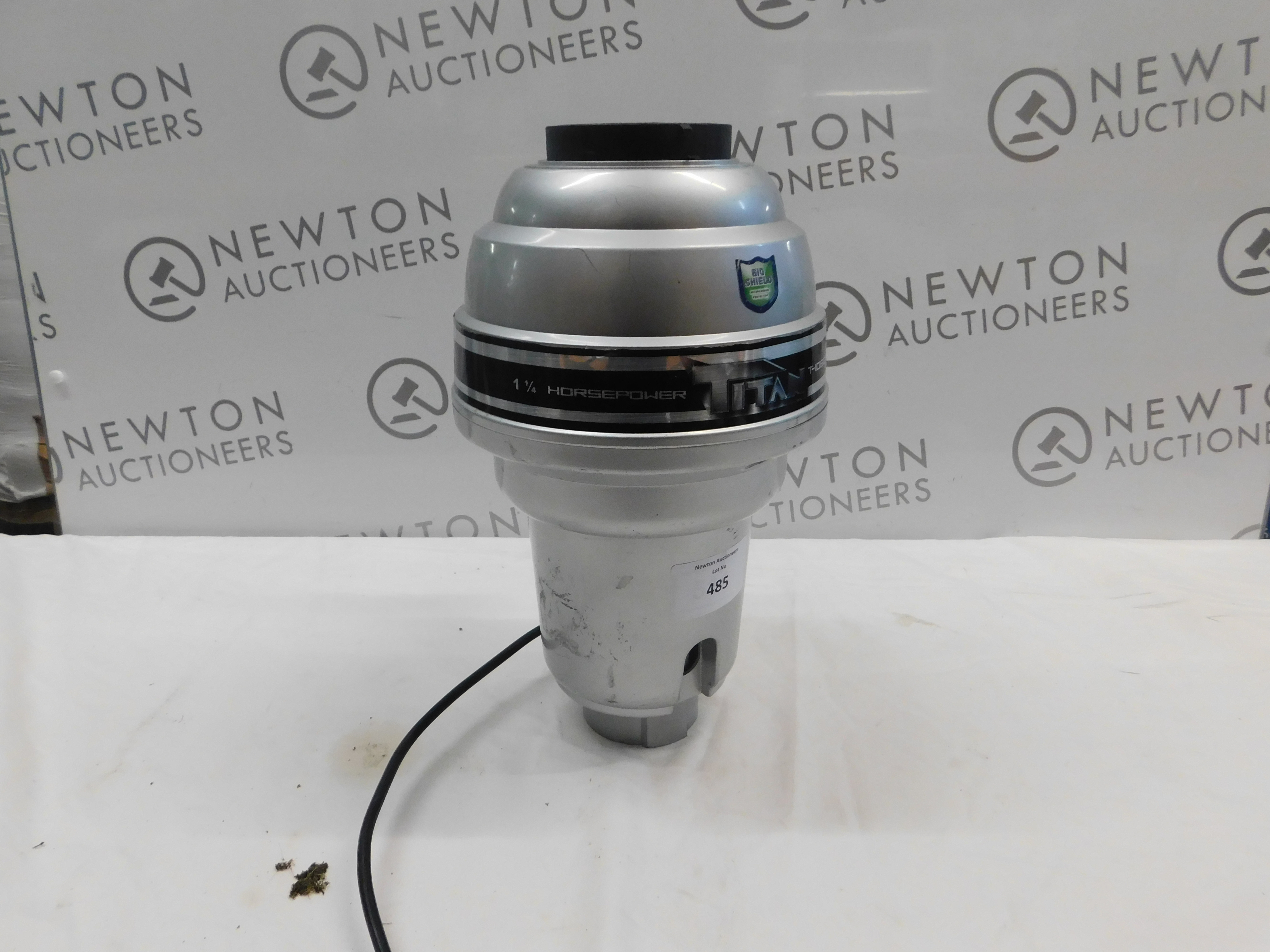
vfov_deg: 56.8
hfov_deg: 71.6
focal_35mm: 24
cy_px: 481
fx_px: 881
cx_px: 626
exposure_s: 1/30
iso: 320
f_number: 3
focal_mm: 4
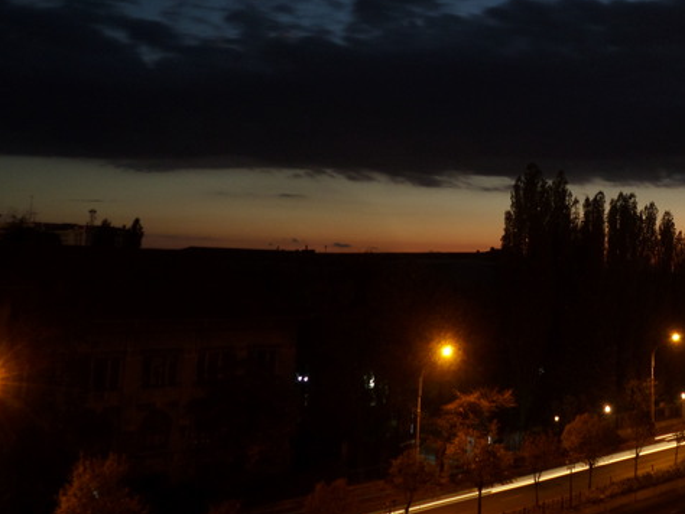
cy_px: 124
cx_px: 565
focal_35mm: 54
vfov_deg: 26.7
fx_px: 1069
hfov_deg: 34.3
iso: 80
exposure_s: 8
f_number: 9.9
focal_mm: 5.8
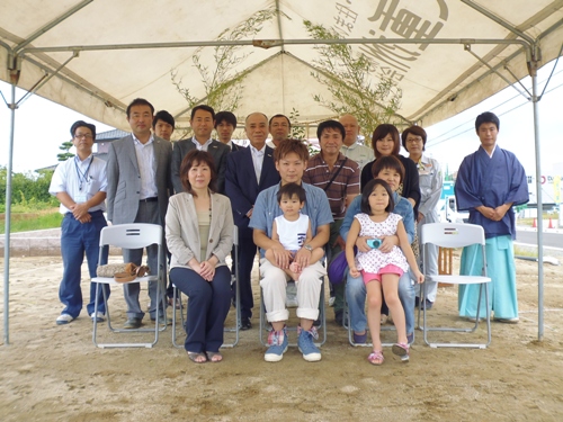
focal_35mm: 35
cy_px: 211
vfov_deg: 40.7
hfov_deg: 52.6
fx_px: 569
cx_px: 282
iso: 160
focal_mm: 6.3
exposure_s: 1/125
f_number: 3.3
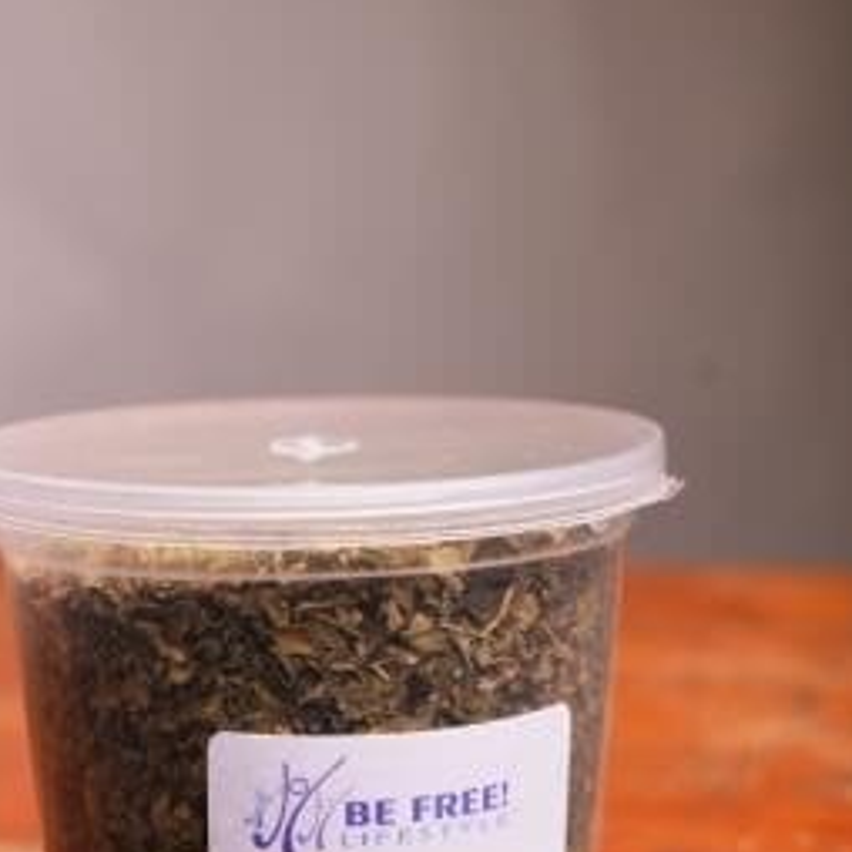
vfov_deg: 16.0
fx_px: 3007
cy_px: 738
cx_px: 381
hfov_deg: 16.1
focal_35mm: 108
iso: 100
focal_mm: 48
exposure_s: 1/60
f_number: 8
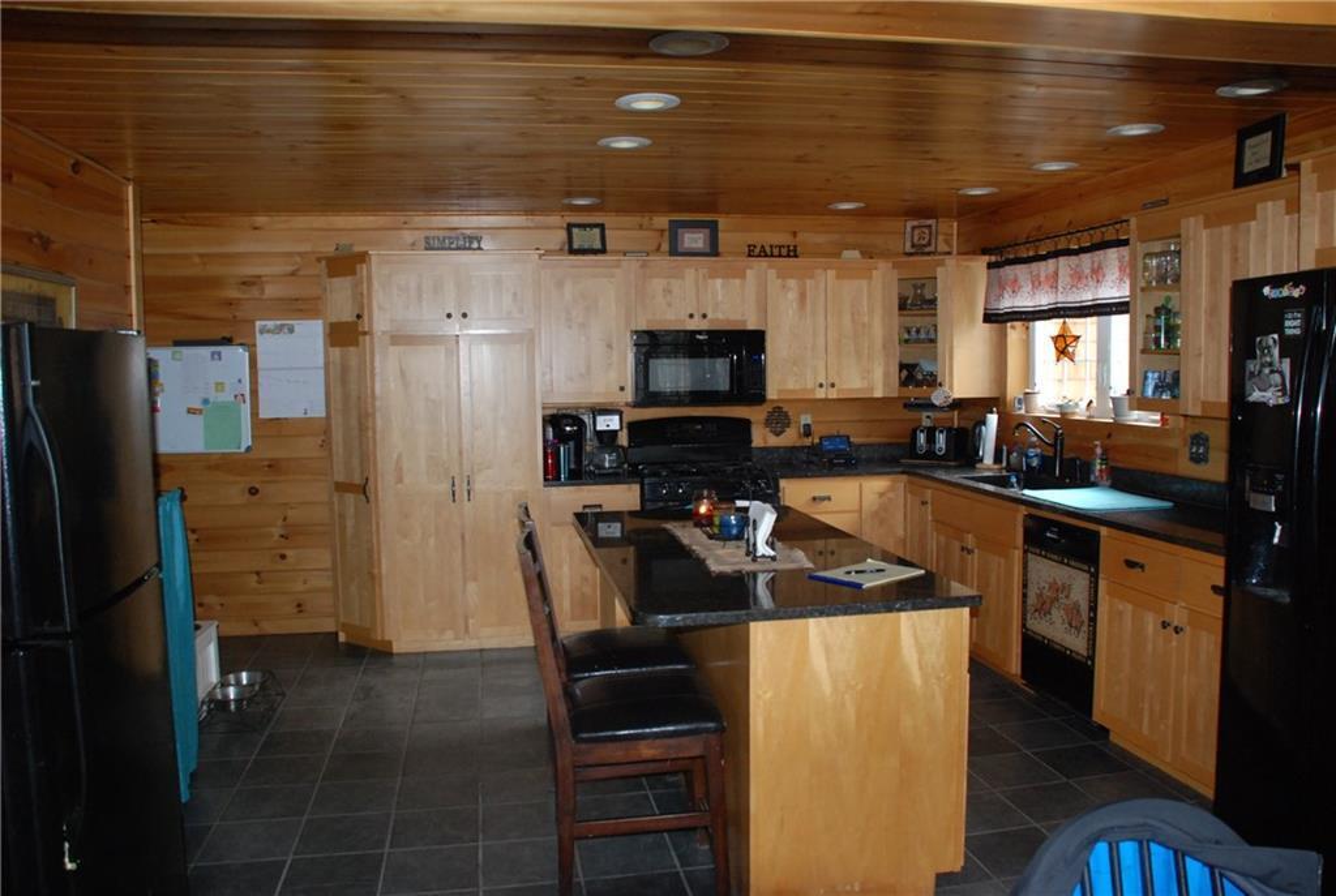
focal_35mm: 27
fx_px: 1004
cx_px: 668
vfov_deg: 48.1
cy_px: 448
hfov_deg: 67.3
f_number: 5
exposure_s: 1/60
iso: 800
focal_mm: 18
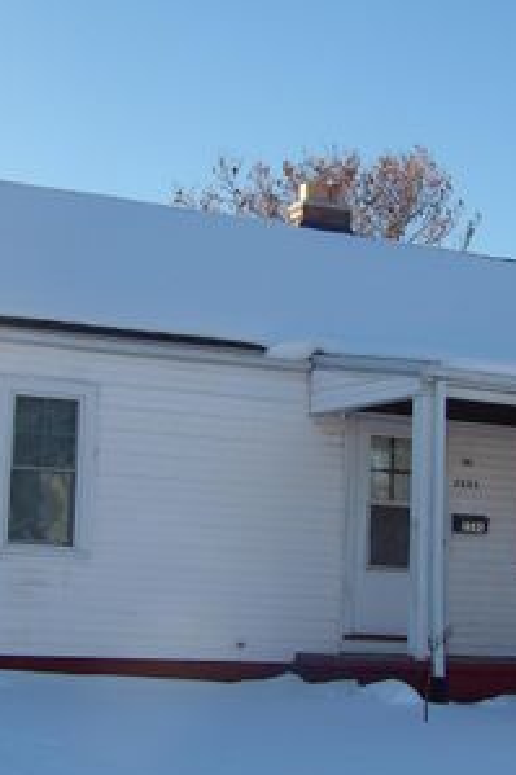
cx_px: 267
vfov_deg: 25.4
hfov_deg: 17.0
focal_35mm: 80
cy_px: 424
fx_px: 1722
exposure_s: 1/508
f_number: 3.8
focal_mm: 8.2
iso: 100
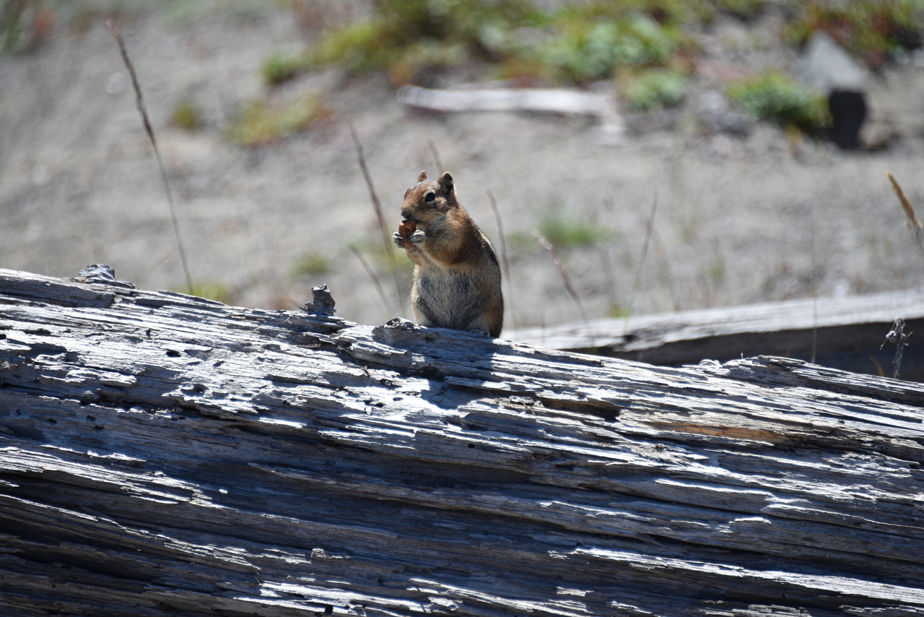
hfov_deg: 6.9
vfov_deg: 4.6
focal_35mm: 300
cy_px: 308
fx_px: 7701
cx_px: 462
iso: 220
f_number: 5.6
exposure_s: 1/640
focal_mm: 300
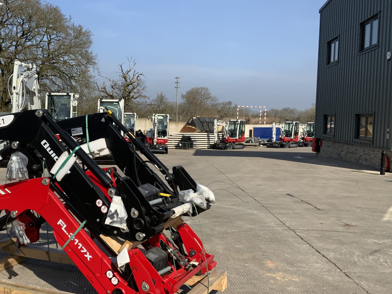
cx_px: 127
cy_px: 157
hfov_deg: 42.3
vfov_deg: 32.9
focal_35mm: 44
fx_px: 498
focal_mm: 3
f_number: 1.8
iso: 20
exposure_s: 1/2320
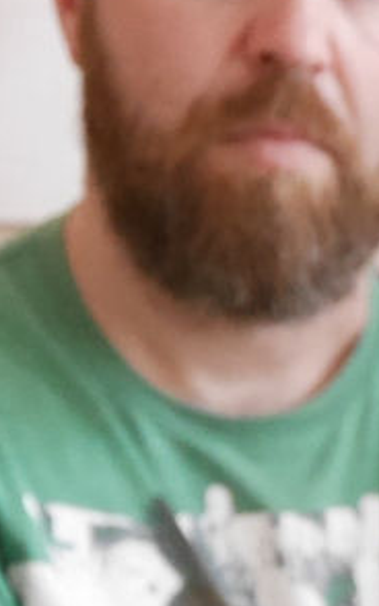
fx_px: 14661
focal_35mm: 888
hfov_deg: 1.5
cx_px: 747
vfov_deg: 2.4
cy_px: 810
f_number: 5.4
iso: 3200
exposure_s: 1/80
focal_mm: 109
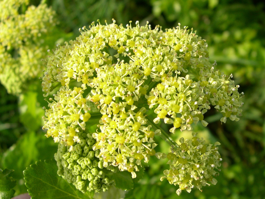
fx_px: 291
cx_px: 132
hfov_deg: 49.0
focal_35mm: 38
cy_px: 100
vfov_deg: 37.7
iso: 100
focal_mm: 8
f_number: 7.6
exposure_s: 1/125
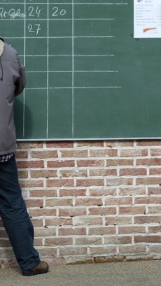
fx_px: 2148
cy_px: 141
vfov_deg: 7.6
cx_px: 48
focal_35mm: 283
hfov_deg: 4.3
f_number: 4
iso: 100
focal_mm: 31.8
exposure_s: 1/320
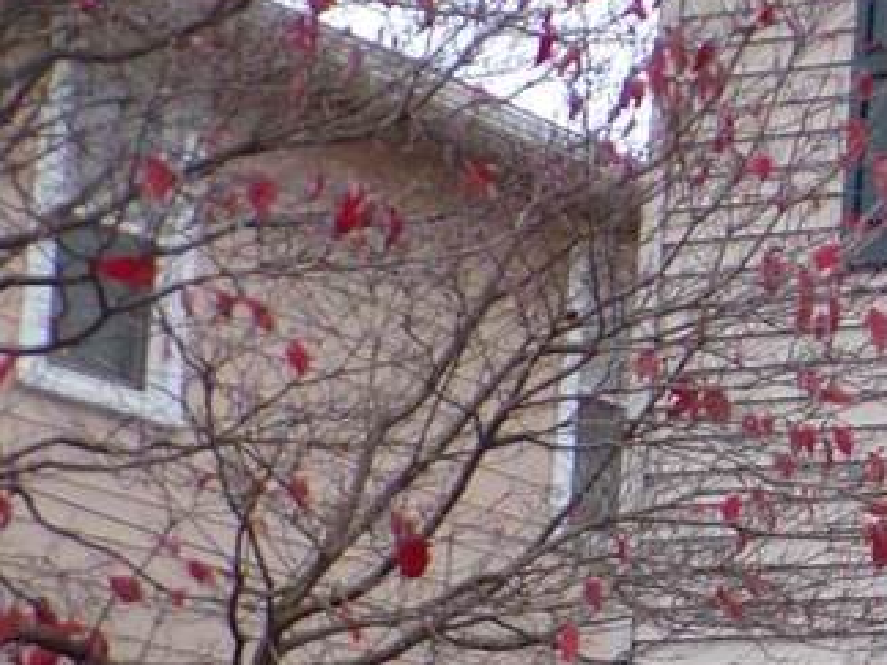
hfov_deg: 12.3
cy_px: 665
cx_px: 1662
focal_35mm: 146
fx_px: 3741
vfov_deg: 10.1
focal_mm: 6.6
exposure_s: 1/34
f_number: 3.3
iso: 124
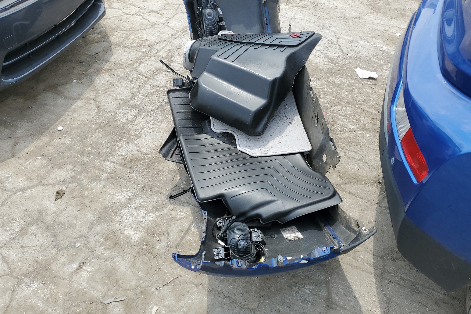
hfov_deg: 65.5
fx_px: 366
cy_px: 145
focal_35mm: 28
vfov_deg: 46.4
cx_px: 229
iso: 50
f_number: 1.5
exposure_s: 1/1429
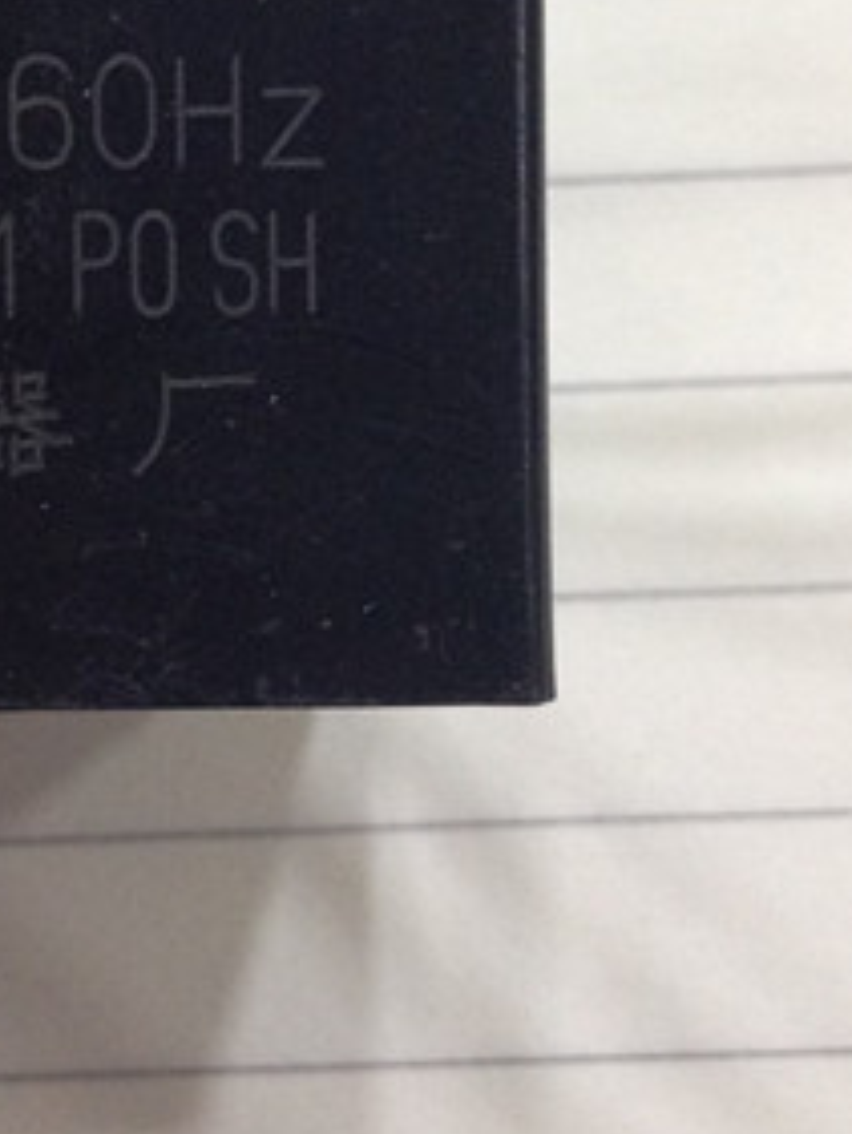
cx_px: -170
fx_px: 3082
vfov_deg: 20.5
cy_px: 178
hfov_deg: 15.2
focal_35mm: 94
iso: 160
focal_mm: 4.12
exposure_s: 1/20
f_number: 2.4
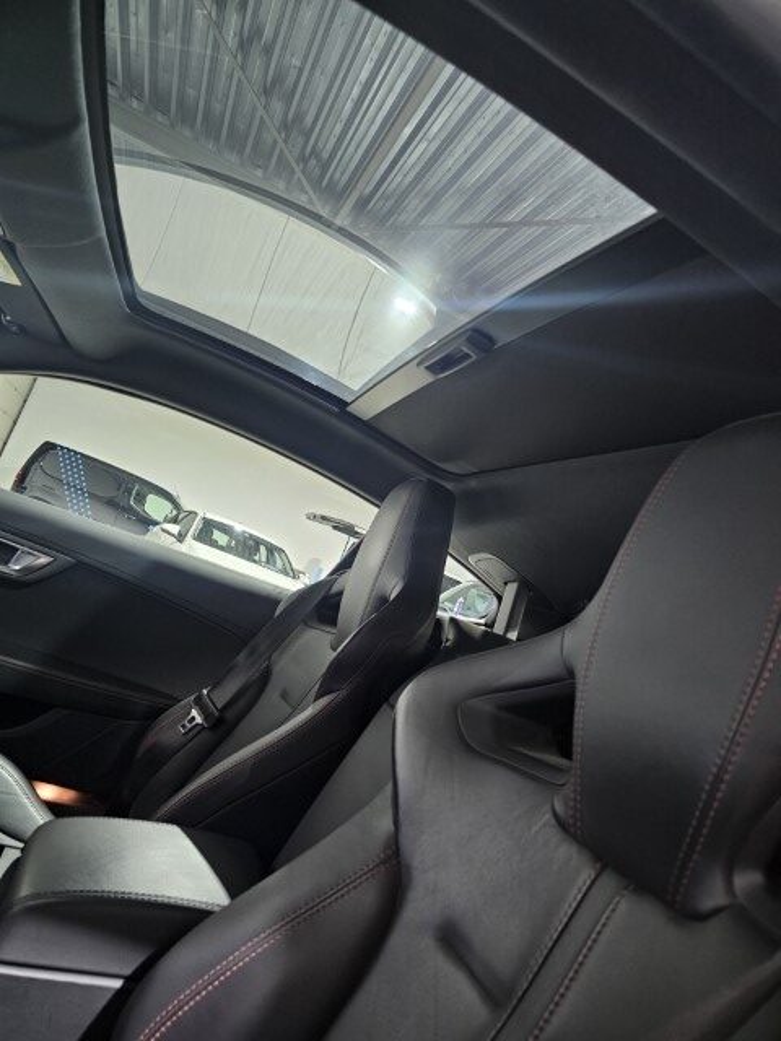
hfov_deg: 58.9
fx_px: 692
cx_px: 390
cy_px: 520
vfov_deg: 73.9
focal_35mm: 23
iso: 640
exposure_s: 1/50
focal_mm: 6.3
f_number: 1.7
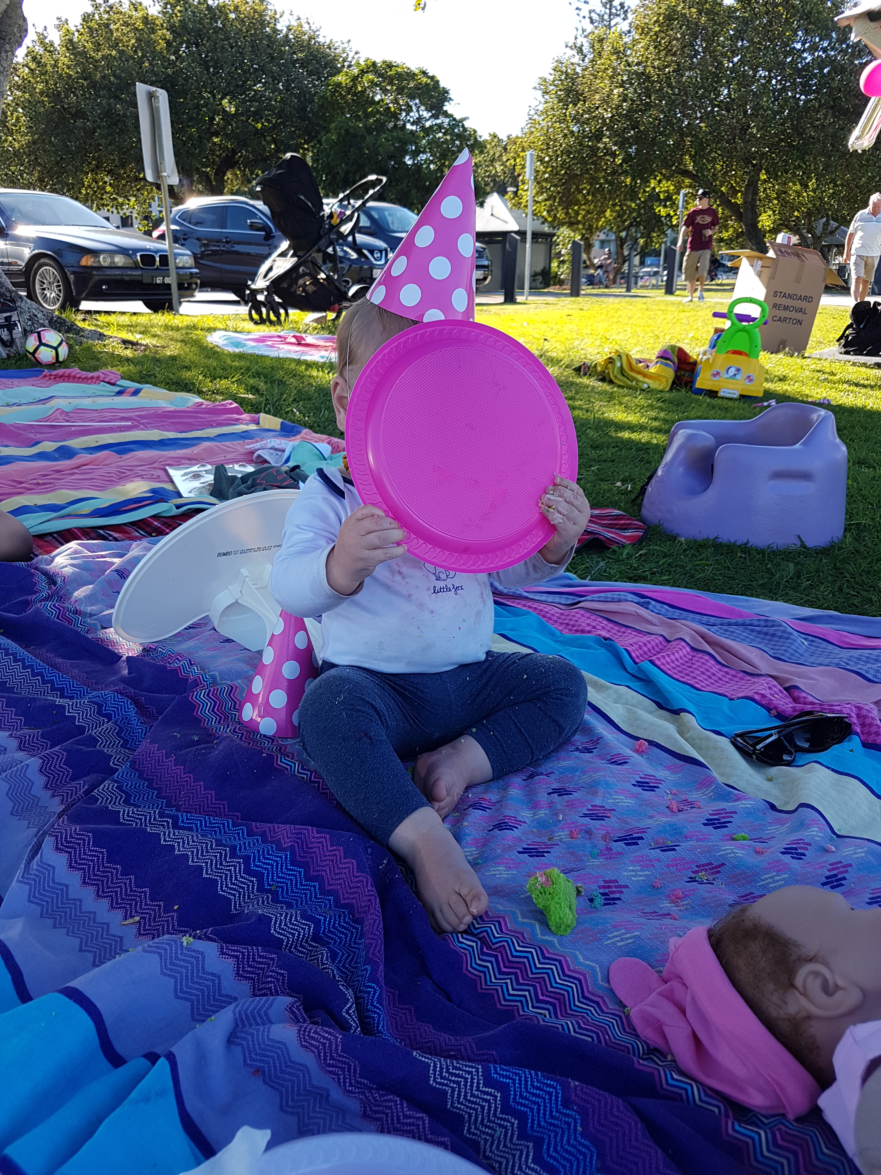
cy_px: 588
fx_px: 882
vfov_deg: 67.3
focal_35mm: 26
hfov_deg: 53.1
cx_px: 440
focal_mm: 4.2
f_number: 1.7
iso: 40
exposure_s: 1/475
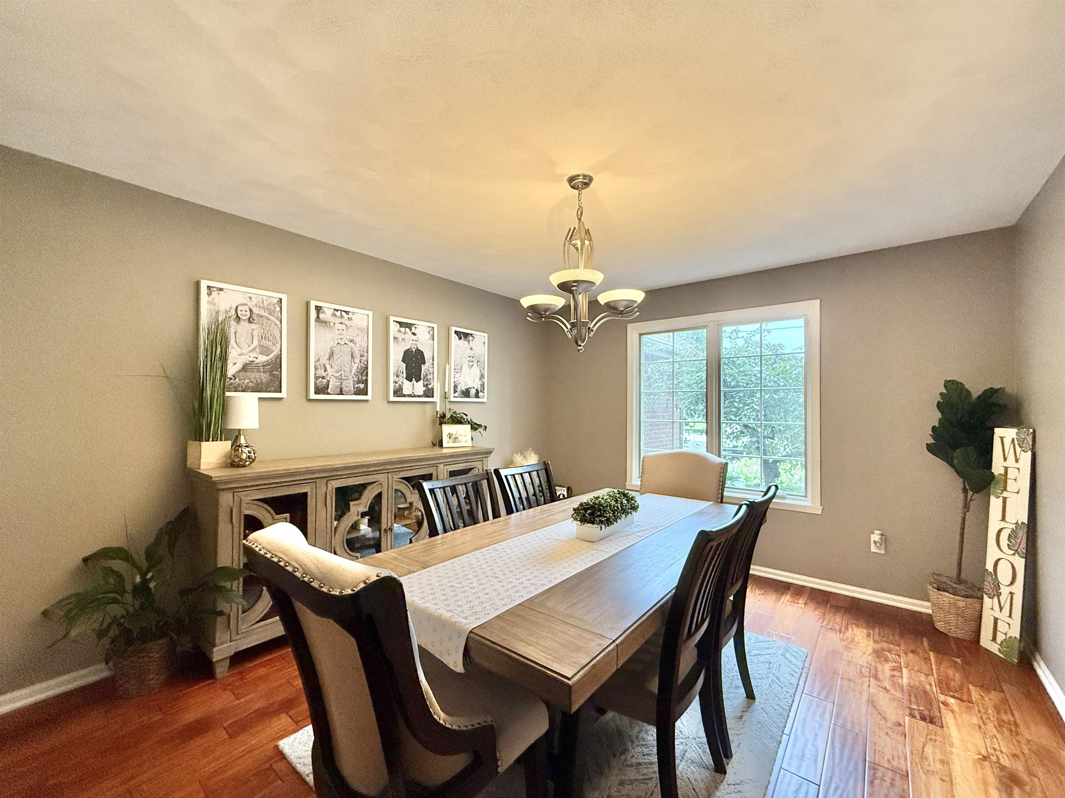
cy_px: 399
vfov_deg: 85.7
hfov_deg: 102.1
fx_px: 431
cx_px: 532
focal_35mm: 14
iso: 320
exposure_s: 1/120
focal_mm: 2.22
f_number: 2.2
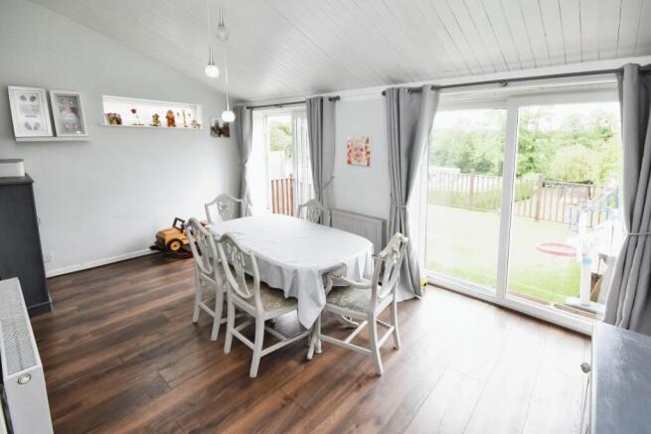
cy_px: 217
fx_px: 271
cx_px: 326
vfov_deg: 77.4
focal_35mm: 15
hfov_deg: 100.4
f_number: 8
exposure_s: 1/60
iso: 640
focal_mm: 10
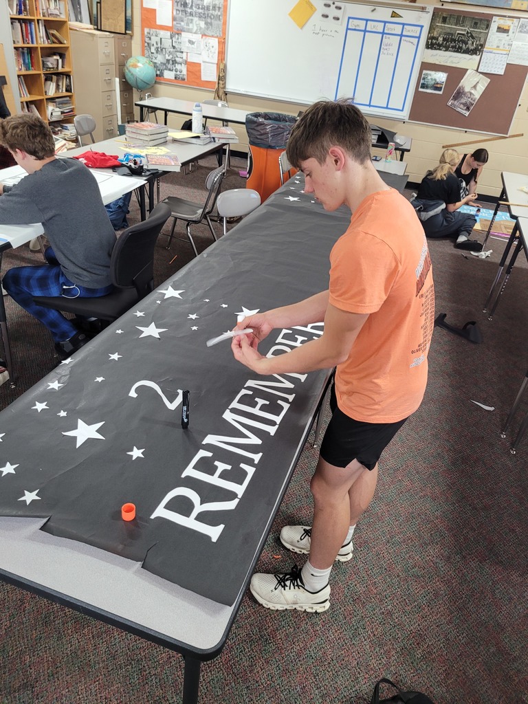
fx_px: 529
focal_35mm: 26
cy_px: 352
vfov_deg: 67.3
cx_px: 264
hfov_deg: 53.1
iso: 250
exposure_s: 1/40
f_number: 1.8
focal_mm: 5.4
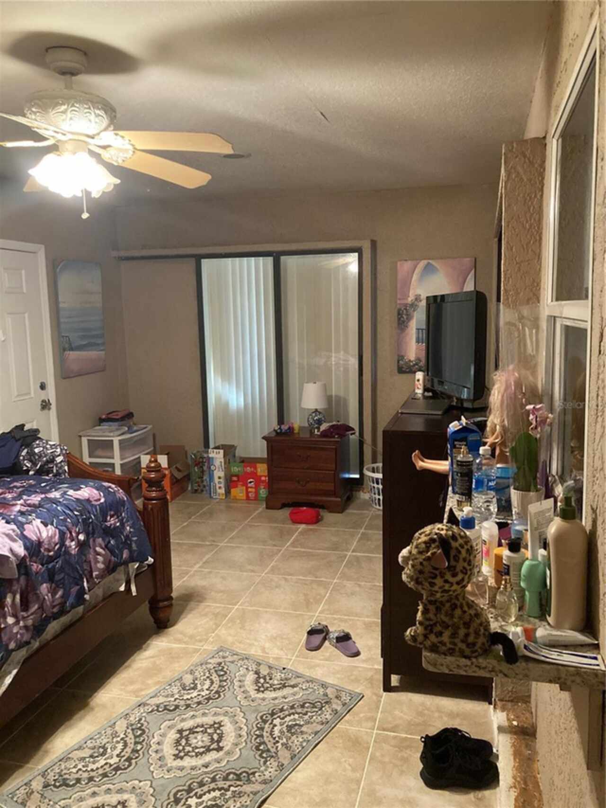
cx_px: 303
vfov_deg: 63.4
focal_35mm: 28
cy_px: 404
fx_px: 653
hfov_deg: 49.8
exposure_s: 1/30
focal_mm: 3.99
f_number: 1.8
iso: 500
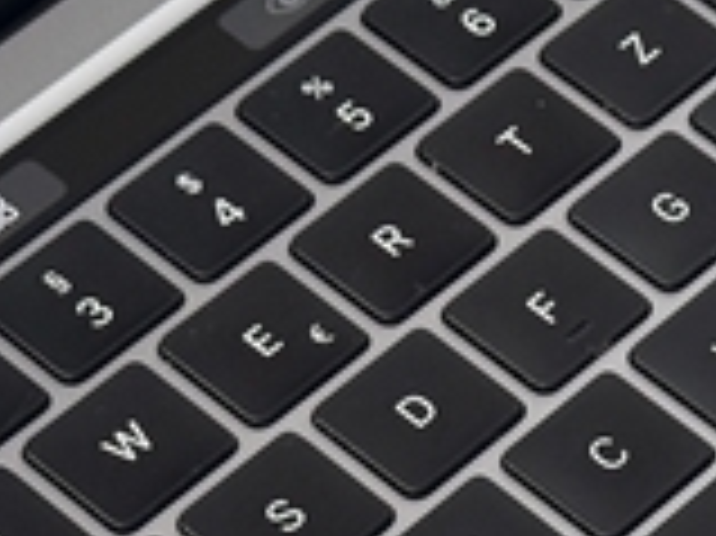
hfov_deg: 8.1
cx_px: 761
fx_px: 5002
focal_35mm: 242
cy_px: 432
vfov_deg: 6.1
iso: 100
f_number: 1.78
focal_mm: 6.76
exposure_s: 1/127
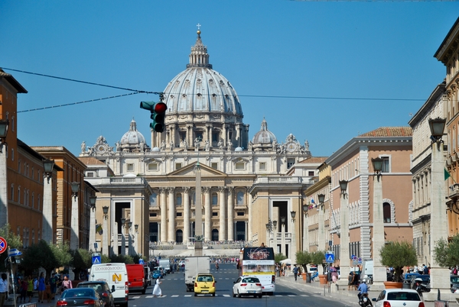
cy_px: 154
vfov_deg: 13.1
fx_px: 1341
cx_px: 230
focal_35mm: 105
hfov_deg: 19.4
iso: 100
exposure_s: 1/640
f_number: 6.3
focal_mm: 70
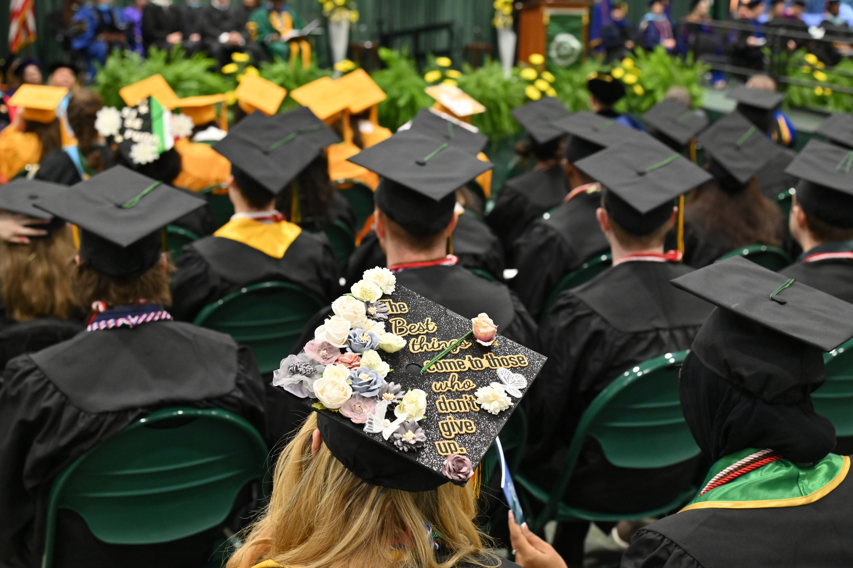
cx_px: 426
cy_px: 284
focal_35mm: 52
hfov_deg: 38.2
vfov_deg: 26.0
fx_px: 1231
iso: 2500
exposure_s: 1/250
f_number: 5
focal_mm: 52
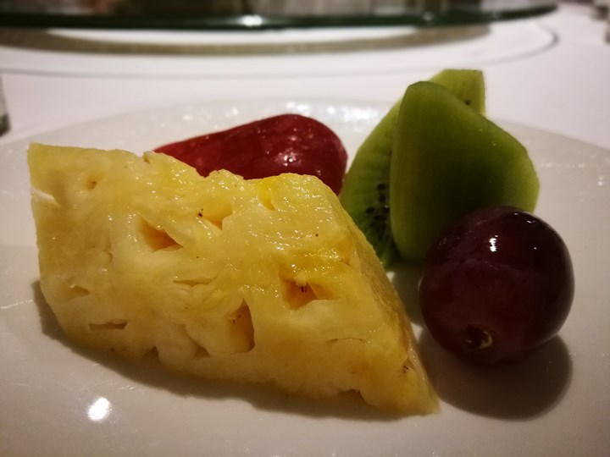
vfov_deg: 51.4
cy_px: 228
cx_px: 305
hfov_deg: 65.3
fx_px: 476
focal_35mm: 27
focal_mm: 4.5
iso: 500
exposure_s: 1/24
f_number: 4
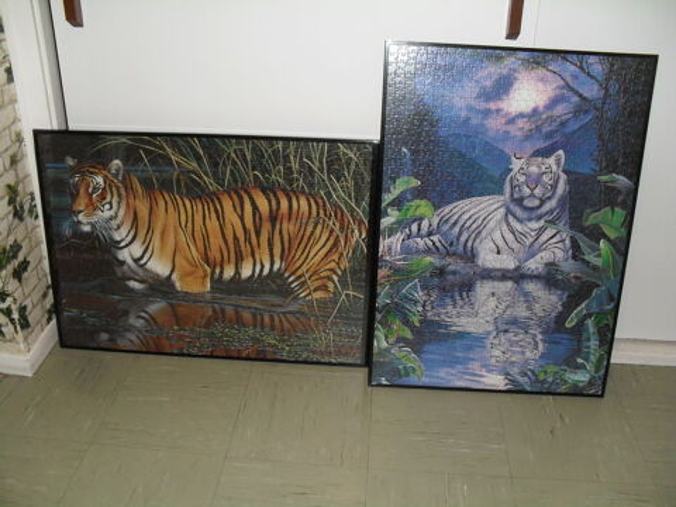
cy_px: 254
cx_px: 338
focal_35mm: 35
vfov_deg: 40.7
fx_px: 683
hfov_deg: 52.6
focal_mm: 6.3
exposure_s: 1/45
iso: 200
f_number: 3.2
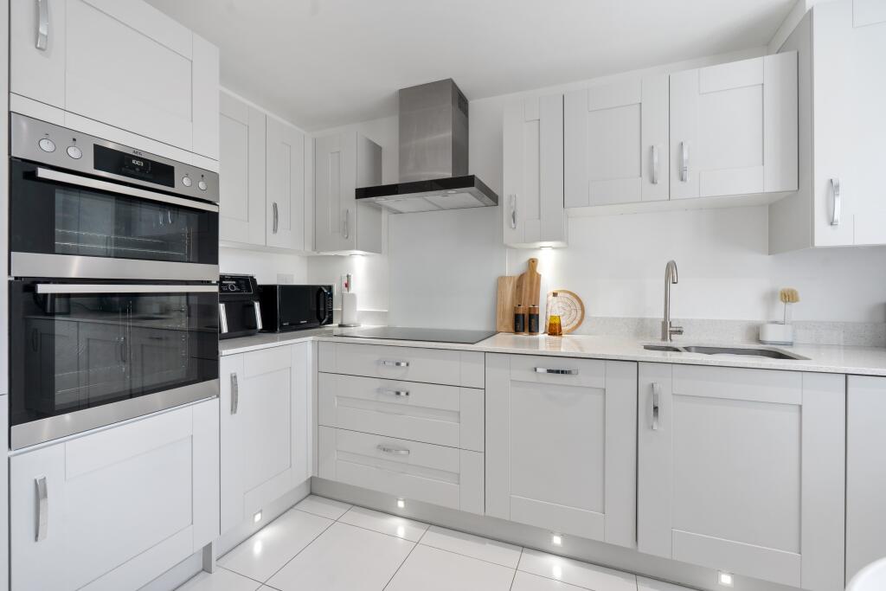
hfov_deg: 96.7
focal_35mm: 16
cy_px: 296
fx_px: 394
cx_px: 443
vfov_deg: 73.8
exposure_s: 1/1.67
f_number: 8
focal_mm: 16
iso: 320
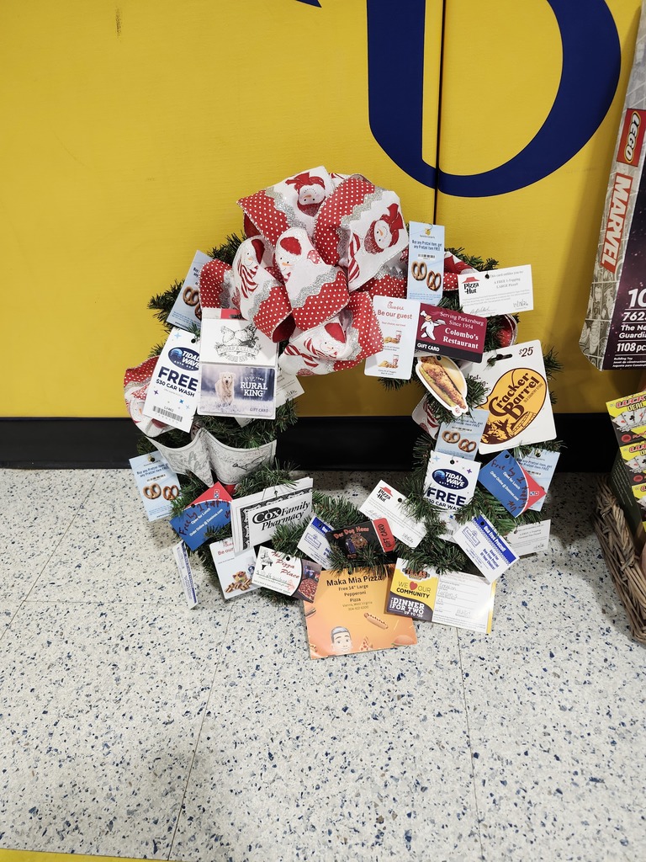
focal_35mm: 23
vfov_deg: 73.9
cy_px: 431
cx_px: 323
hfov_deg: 58.9
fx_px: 572
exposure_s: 1/120
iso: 125
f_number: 1.8
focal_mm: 5.54
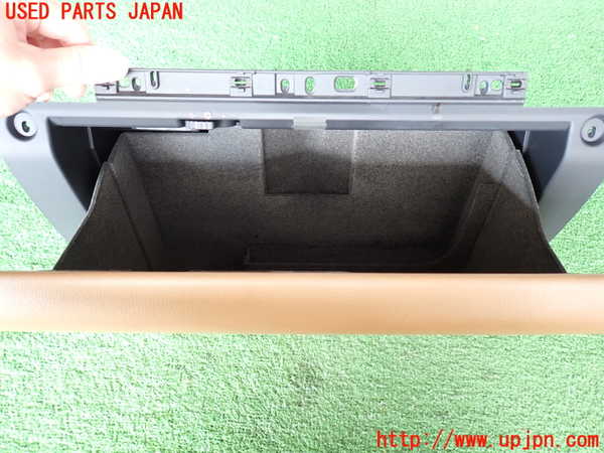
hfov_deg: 69.4
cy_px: 226
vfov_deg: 54.9
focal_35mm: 25
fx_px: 436
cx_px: 302
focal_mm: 4.5
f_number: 2
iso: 200
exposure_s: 1/40
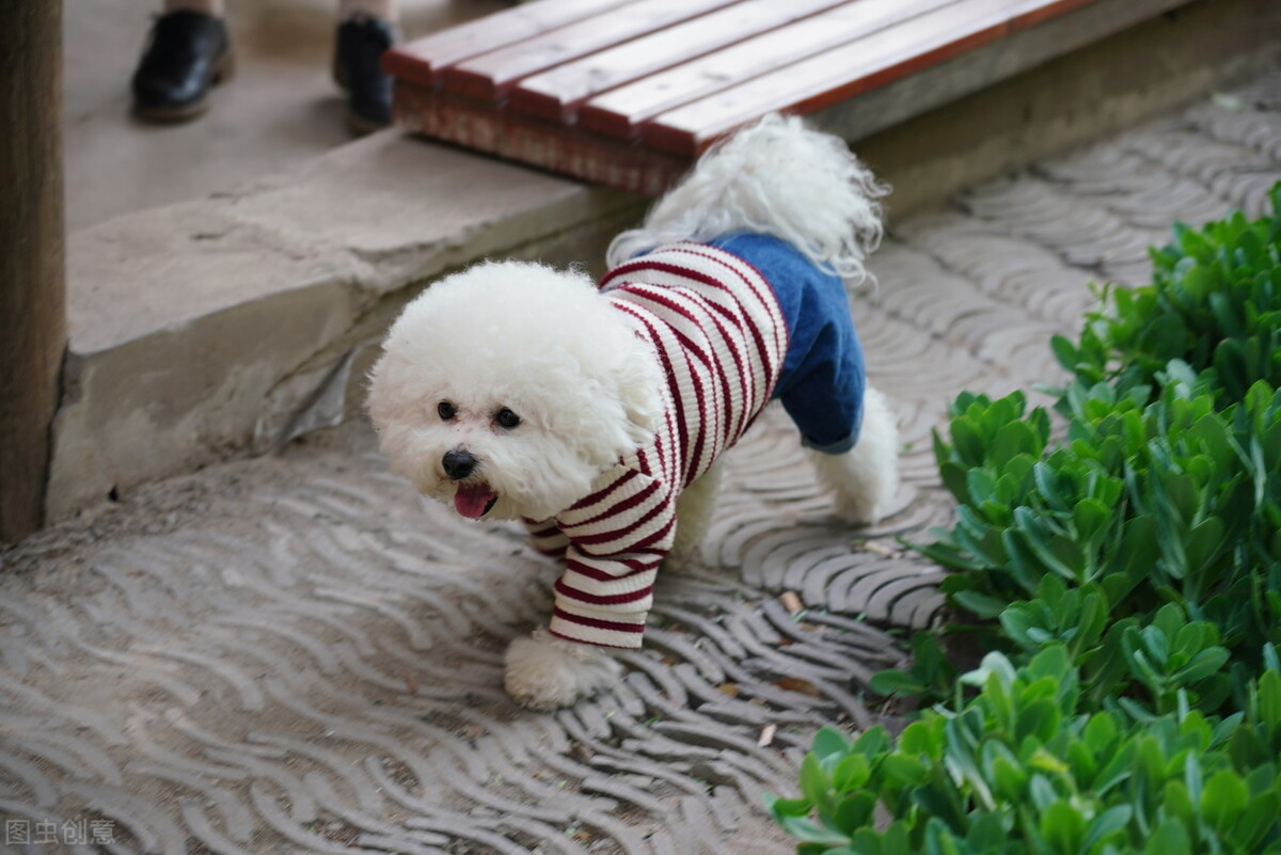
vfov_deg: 13.1
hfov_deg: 19.4
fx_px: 3737
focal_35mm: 105
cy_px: 428
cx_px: 640
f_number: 4
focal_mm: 105
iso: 250
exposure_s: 1/160
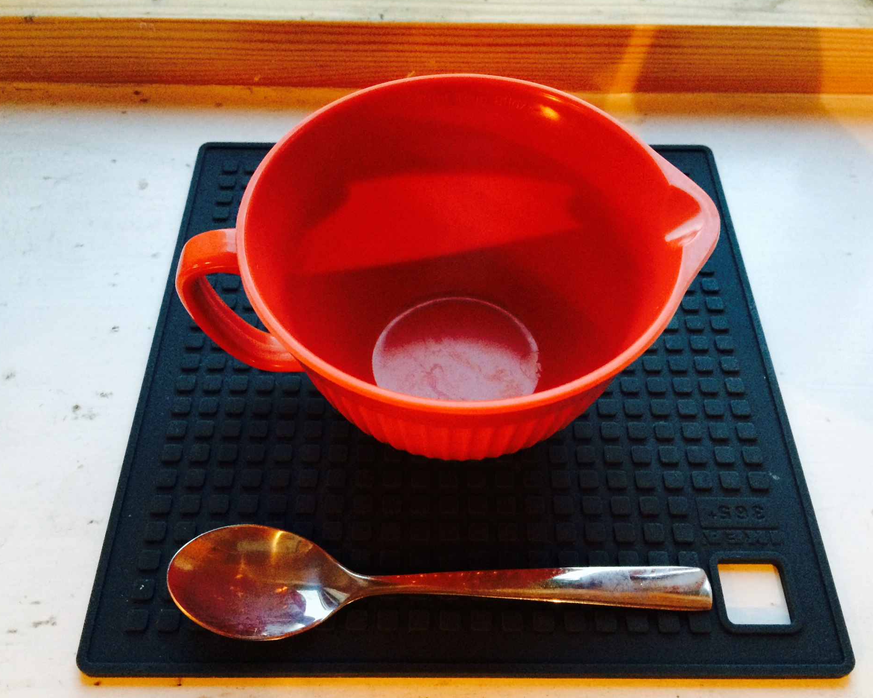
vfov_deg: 45.8
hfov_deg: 55.7
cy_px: 352
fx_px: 827
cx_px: 434
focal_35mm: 32
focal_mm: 4.12
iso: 320
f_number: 2.2
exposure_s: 1/20
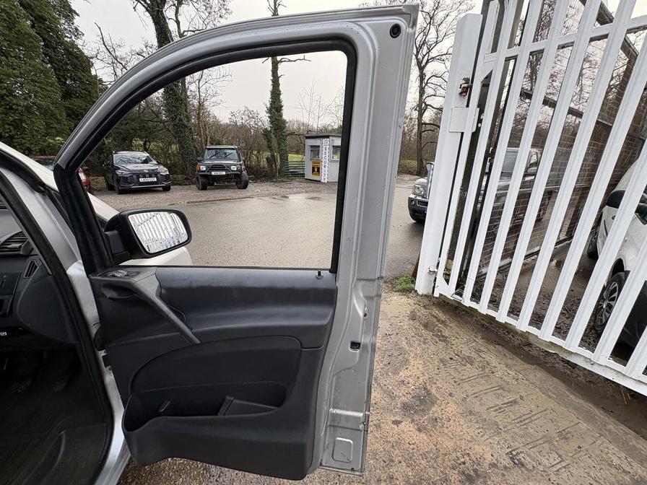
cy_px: 242
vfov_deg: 85.7
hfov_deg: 102.1
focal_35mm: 14
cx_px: 324
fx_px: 262
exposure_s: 1/163
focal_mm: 2.22
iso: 40
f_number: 2.2
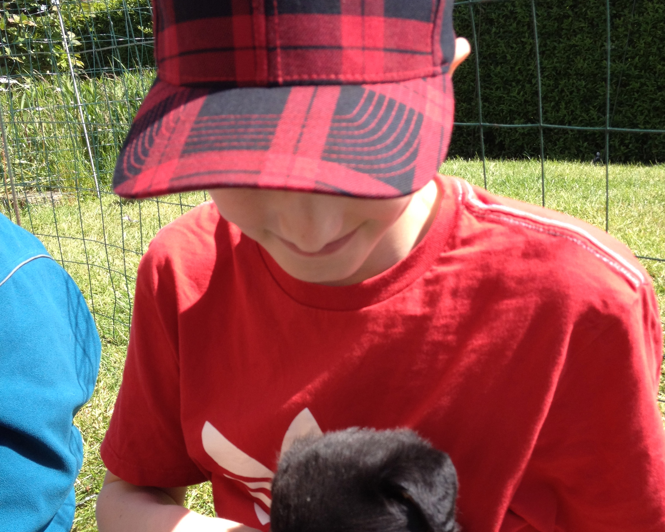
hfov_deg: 40.3
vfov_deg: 32.6
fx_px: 905
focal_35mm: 46
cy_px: 328
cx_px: 335
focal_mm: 4.28
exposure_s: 1/552
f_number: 2.4
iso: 64
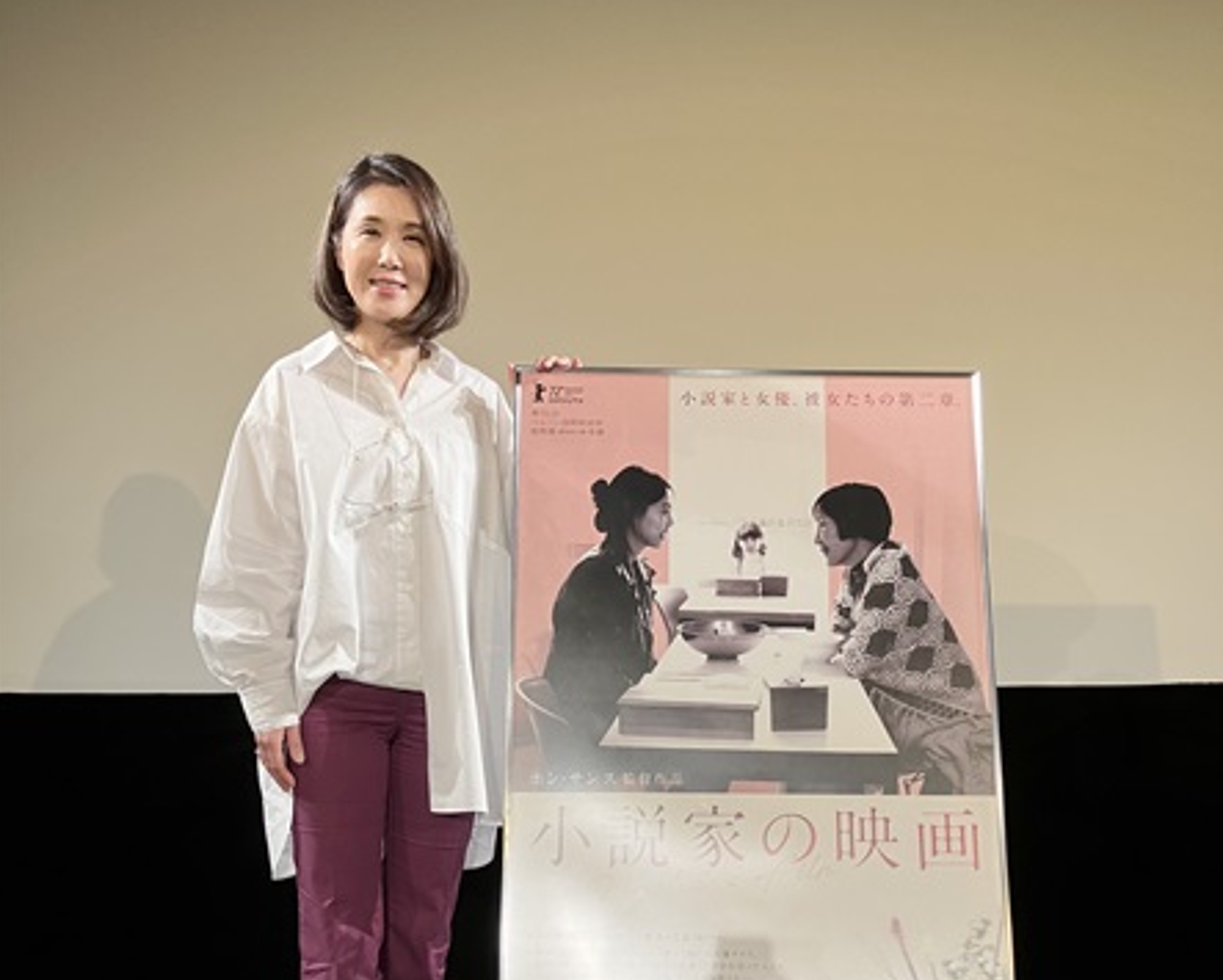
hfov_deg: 49.1
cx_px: 616
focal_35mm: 37
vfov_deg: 39.5
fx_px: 1340
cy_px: 679
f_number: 1.8
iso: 50
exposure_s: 1/50
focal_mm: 3.99
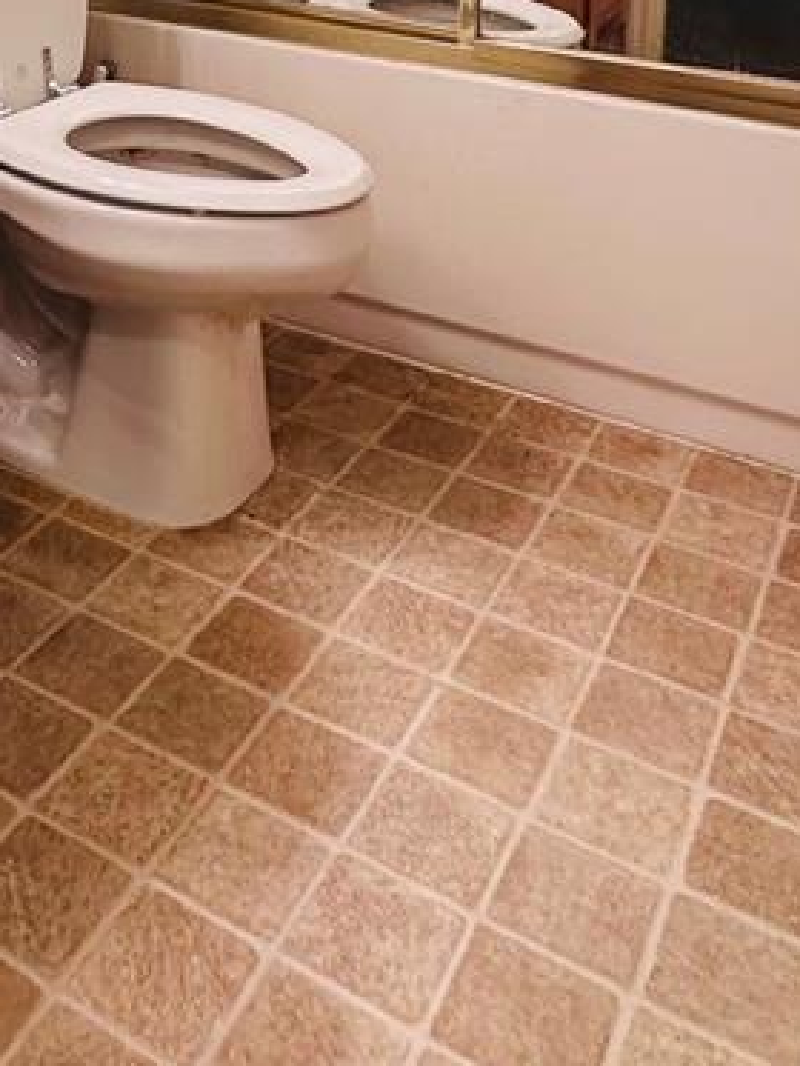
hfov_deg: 31.2
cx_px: 137
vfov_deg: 33.9
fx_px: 1386
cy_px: -214
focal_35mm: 45
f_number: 2.2
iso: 200
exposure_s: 1/60
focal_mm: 2.22
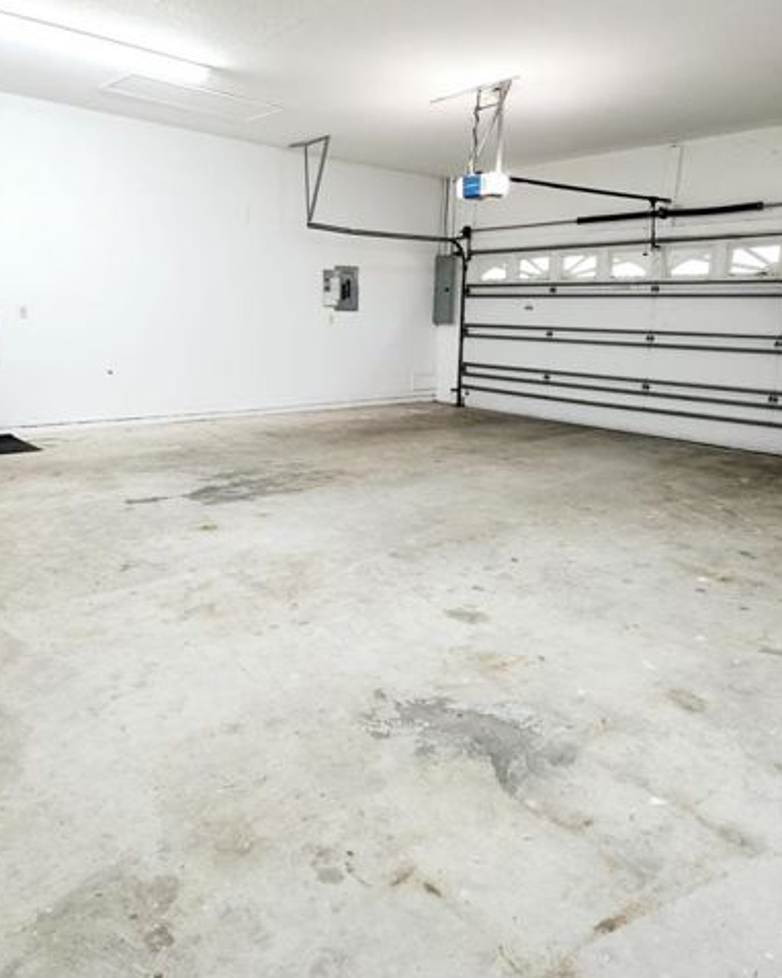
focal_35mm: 25
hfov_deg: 56.8
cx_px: 380
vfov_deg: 68.0
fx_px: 724
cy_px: 446
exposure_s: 1/60.2
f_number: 1.8
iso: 100
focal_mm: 5.4
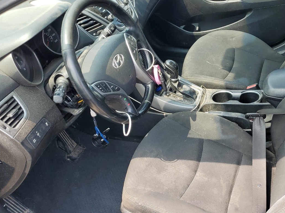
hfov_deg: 46.4
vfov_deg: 35.5
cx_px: 177
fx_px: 329
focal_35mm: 40
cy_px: 146
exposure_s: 1/357
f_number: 1.5
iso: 50
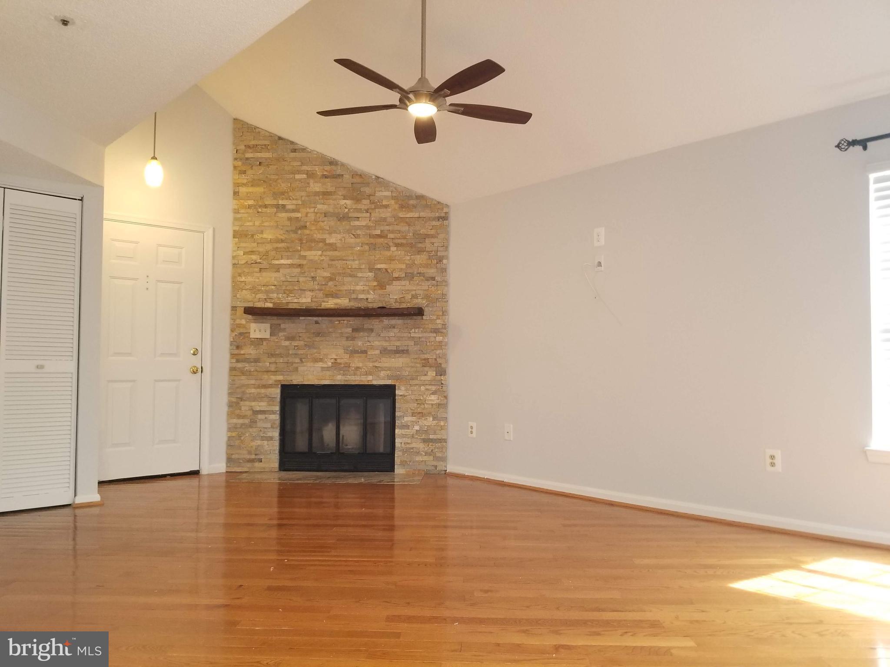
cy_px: 334
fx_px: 668
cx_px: 445
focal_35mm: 26
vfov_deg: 53.1
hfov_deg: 67.3
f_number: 1.7
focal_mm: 4.3
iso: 200
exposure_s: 1/60
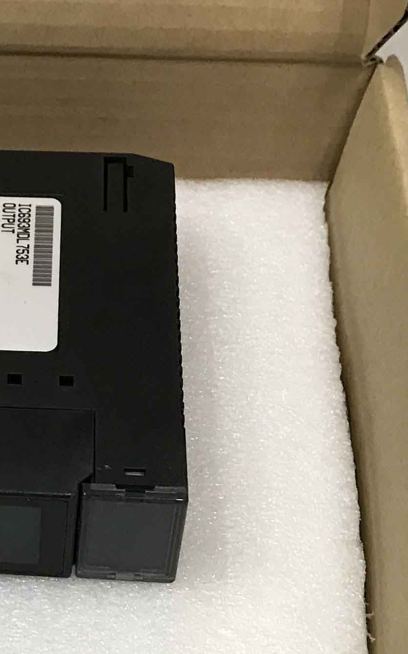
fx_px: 1602
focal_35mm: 90
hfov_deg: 13.9
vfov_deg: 22.9
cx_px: -146
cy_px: 450
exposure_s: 1/17
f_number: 1.8
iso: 50
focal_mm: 3.99
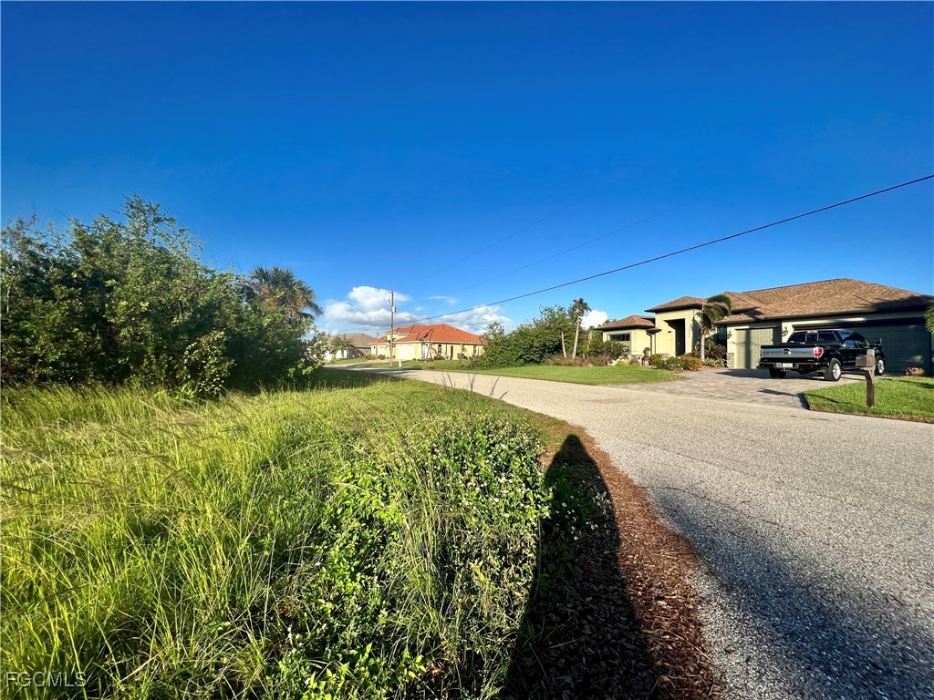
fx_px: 351
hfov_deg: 106.2
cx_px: 467
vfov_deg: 89.9
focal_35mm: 13
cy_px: 350
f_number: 1.8
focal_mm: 1.57
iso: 32
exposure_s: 1/1698
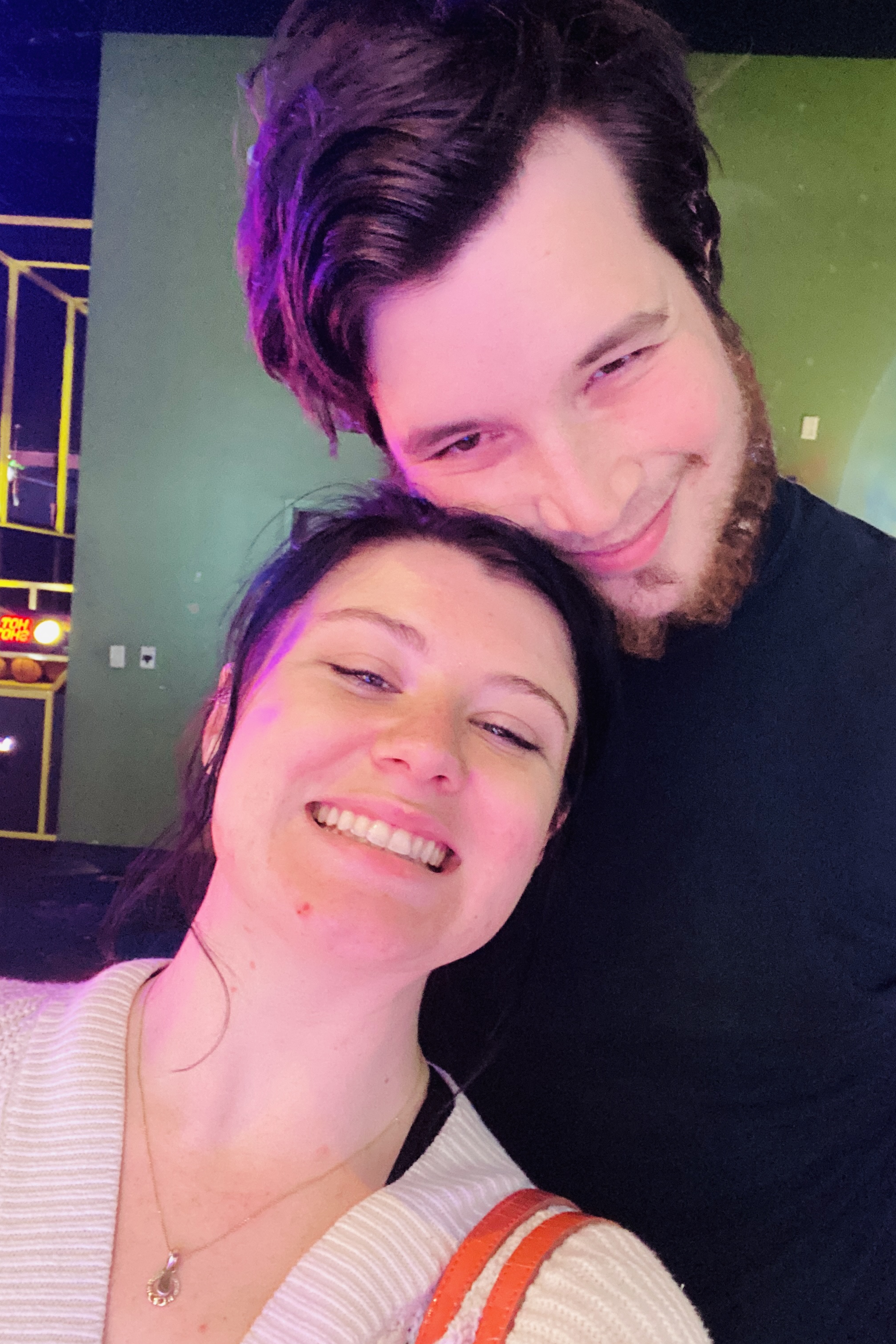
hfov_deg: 41.1
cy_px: 660
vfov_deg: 58.7
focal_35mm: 32
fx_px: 1195
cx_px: 480
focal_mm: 2.71
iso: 500
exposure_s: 1/26
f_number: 2.2
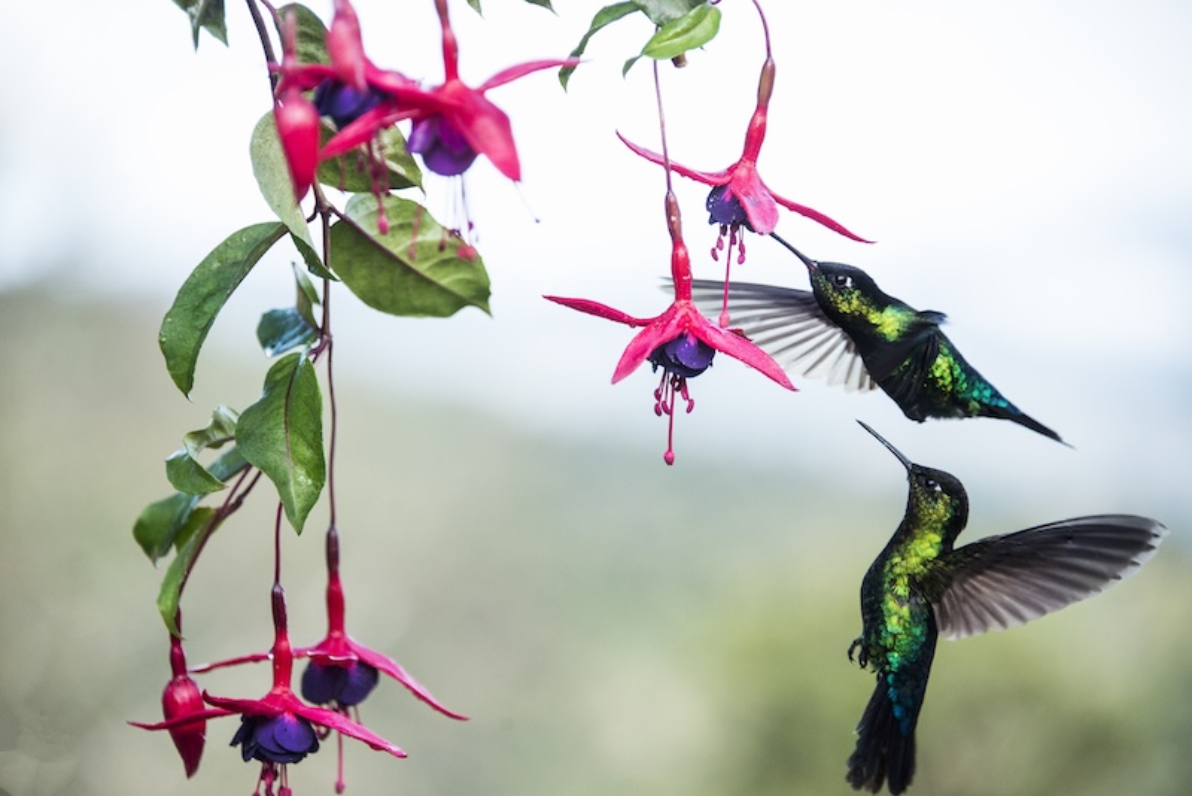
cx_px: 596
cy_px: 398
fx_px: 7618
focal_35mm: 230
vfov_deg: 6.0
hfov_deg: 8.9
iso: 2000
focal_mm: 230
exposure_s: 1/2000
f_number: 5.6
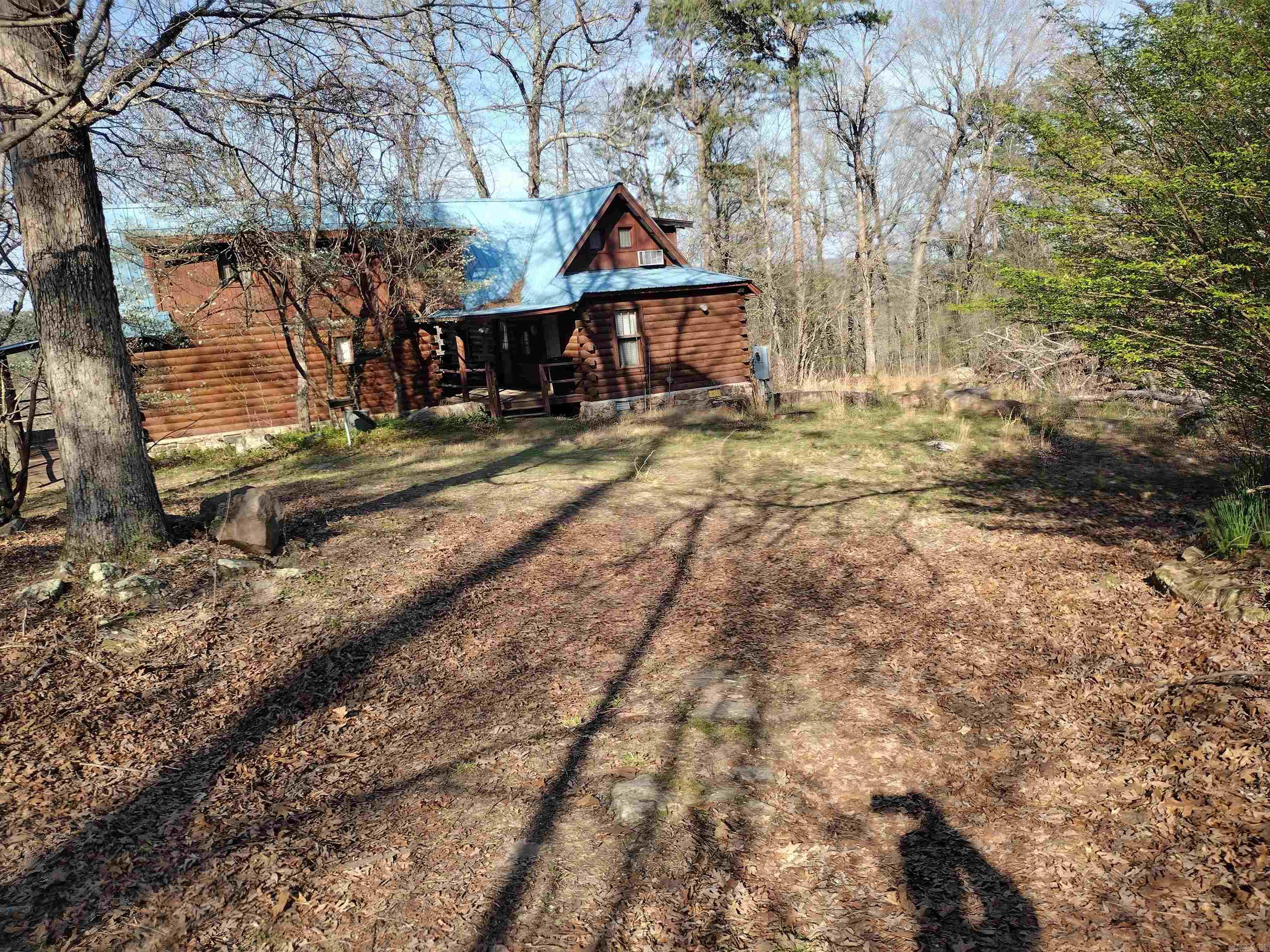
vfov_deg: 51.4
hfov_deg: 65.3
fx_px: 991
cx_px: 635
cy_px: 476
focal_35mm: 27
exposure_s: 1/968
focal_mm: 4.71
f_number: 1.7
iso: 100
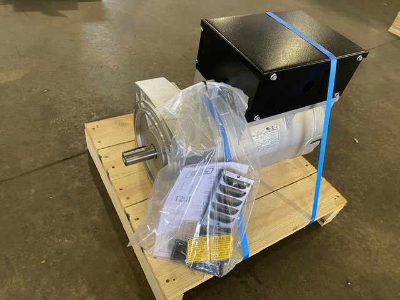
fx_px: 300
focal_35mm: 26
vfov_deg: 53.1
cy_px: 150
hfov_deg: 67.3
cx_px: 200
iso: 200
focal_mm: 4.25
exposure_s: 1/60
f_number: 1.8
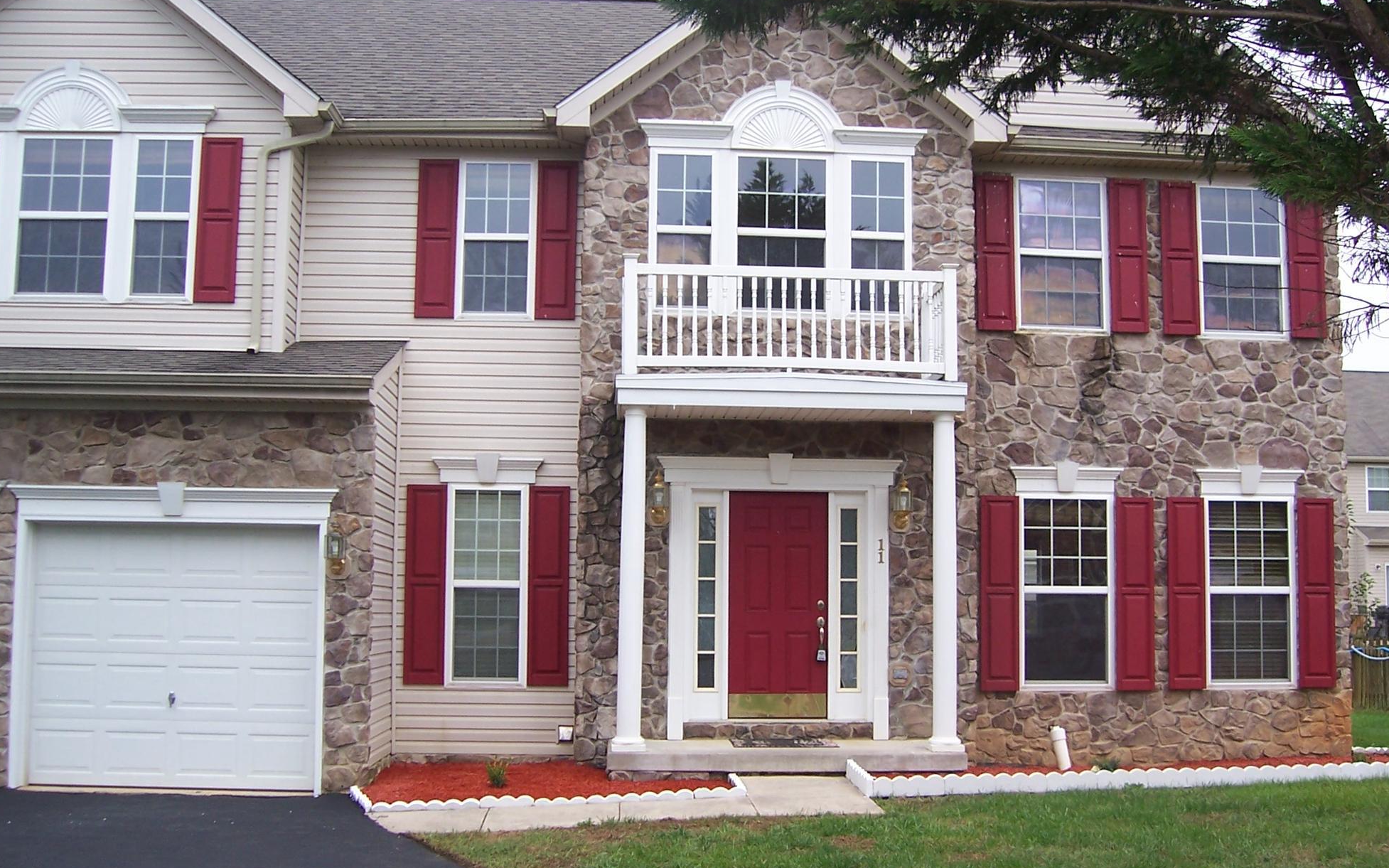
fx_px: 1514
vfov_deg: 32.0
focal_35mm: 40
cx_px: 709
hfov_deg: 49.3
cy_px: 456
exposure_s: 1/350
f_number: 3
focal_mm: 6
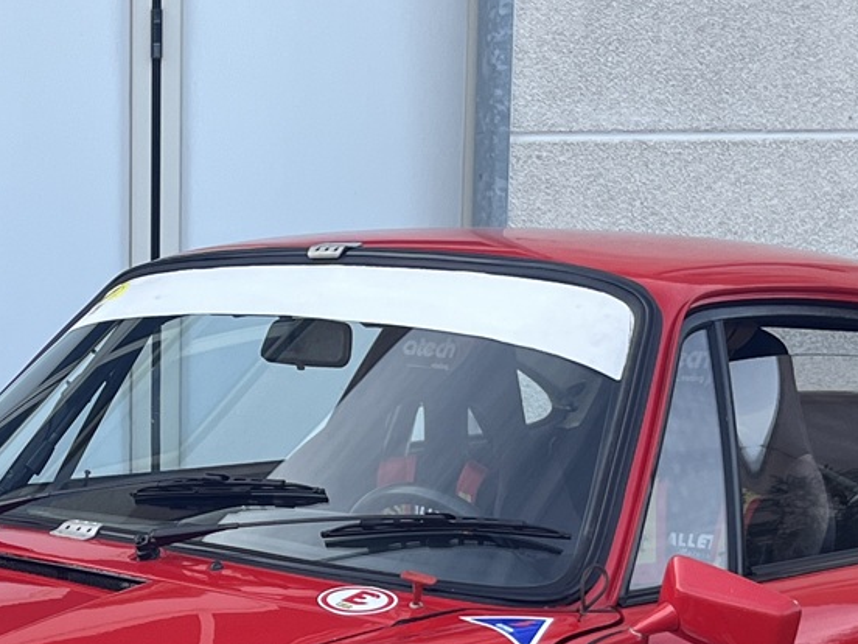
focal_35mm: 95
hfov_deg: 20.1
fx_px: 2355
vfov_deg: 15.2
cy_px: 674
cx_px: 31
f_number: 1.6
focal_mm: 5.1
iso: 50
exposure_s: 1/804
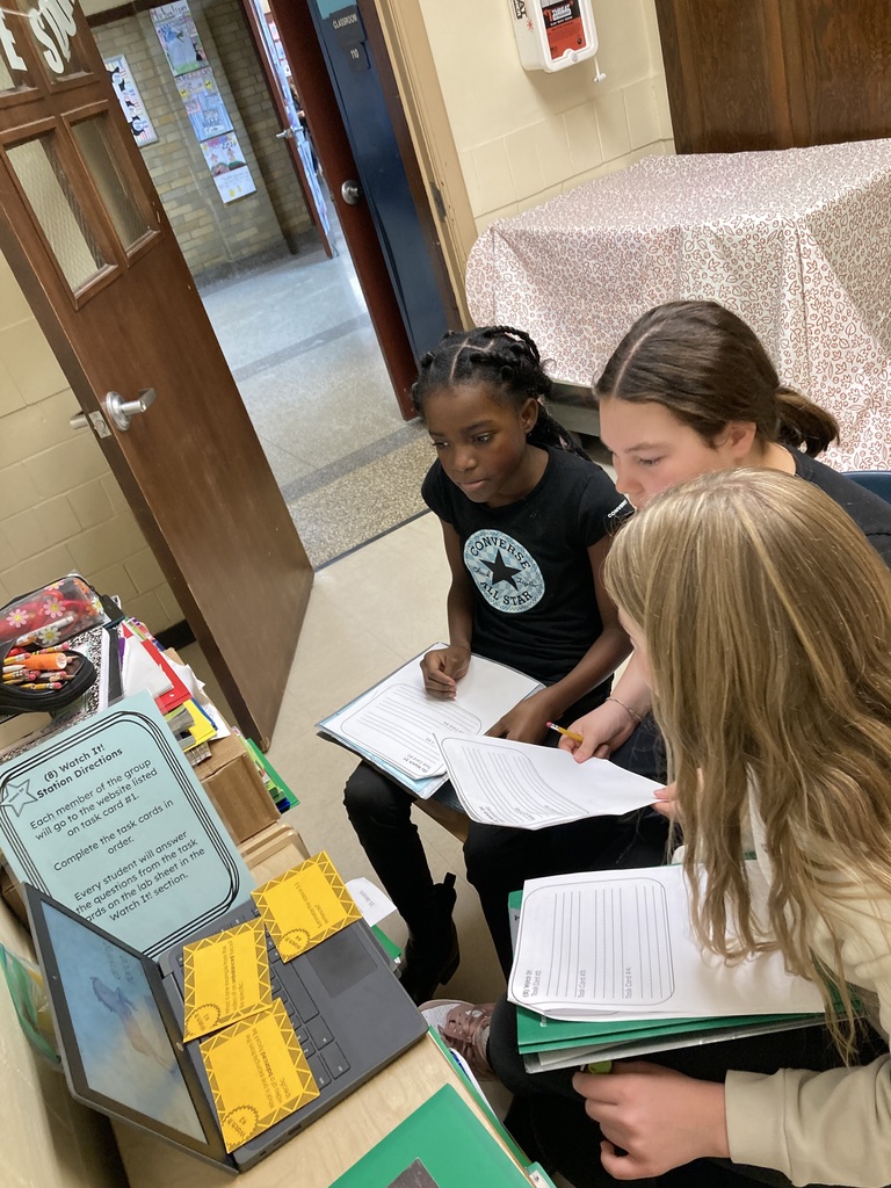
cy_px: 594
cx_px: 446
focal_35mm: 28
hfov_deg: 49.7
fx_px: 961
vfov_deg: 63.4
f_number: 1.8
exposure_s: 1/60
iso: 200
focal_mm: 3.99
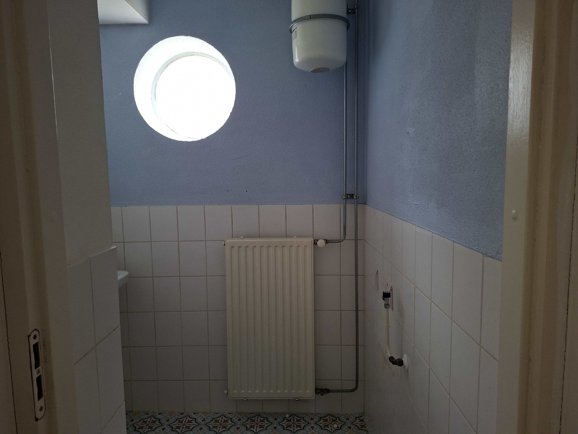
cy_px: 217
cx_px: 289
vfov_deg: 58.9
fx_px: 384
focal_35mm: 23
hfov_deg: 73.9
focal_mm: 5.54
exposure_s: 1/100
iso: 250
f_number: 1.8
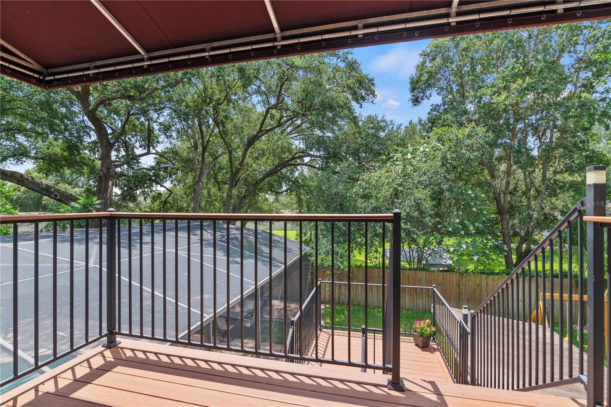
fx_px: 272
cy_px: 204
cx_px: 306
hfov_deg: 96.7
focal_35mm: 16
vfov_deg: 73.8
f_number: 8
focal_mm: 16
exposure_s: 1/45
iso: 100
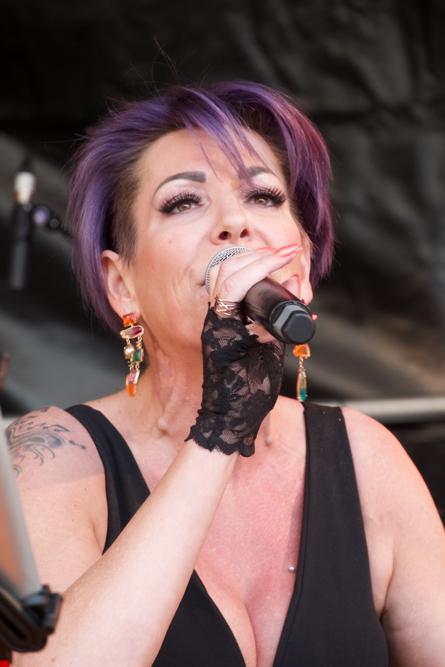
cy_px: 334
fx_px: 4410
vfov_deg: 8.6
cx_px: 222
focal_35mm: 238
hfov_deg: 5.8
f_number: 4
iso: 640
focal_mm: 87.11
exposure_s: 1/250
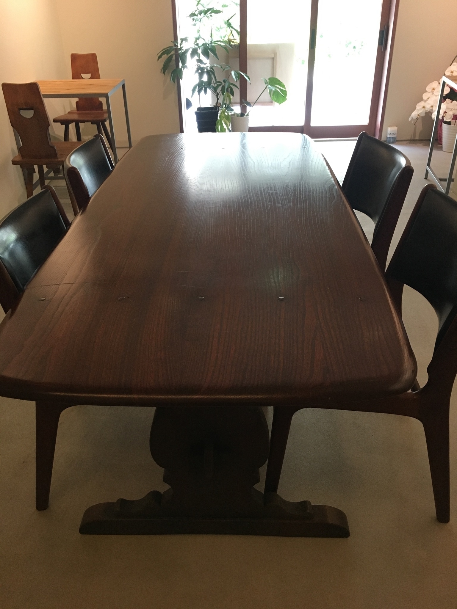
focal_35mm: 29
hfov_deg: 48.2
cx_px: 228
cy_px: 304
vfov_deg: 61.7
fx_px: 510
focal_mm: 4.15
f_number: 2.2
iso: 125
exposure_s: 1/30
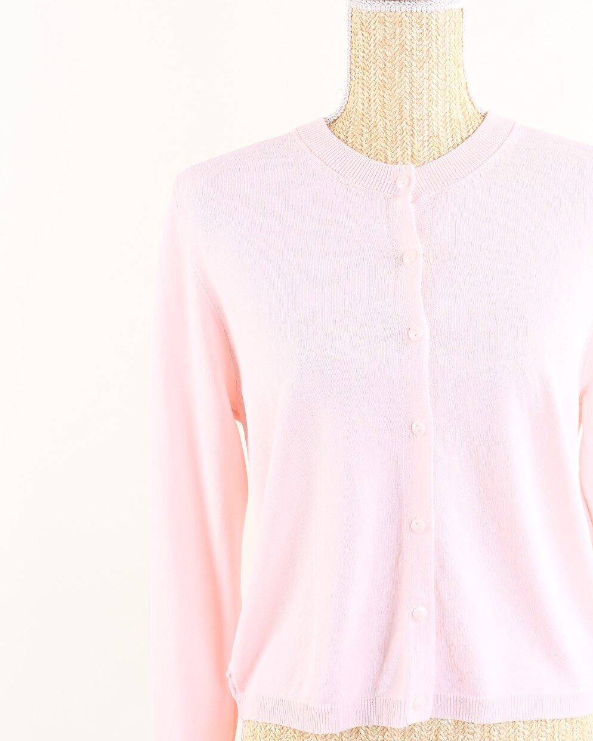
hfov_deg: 25.6
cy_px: 427
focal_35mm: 59
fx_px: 1292
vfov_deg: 31.9
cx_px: 438
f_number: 9
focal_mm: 32.5
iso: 125
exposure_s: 1/125
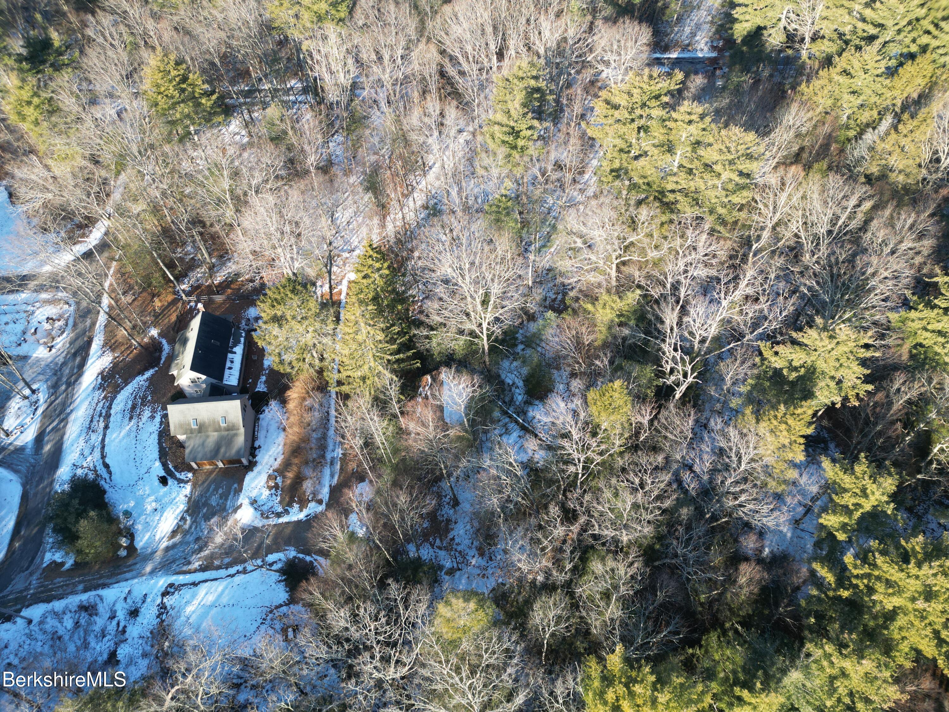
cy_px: 356
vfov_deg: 56.8
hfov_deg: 71.6
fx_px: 658
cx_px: 474
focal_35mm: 24
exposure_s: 1/640
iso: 130
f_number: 1.7
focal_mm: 6.72
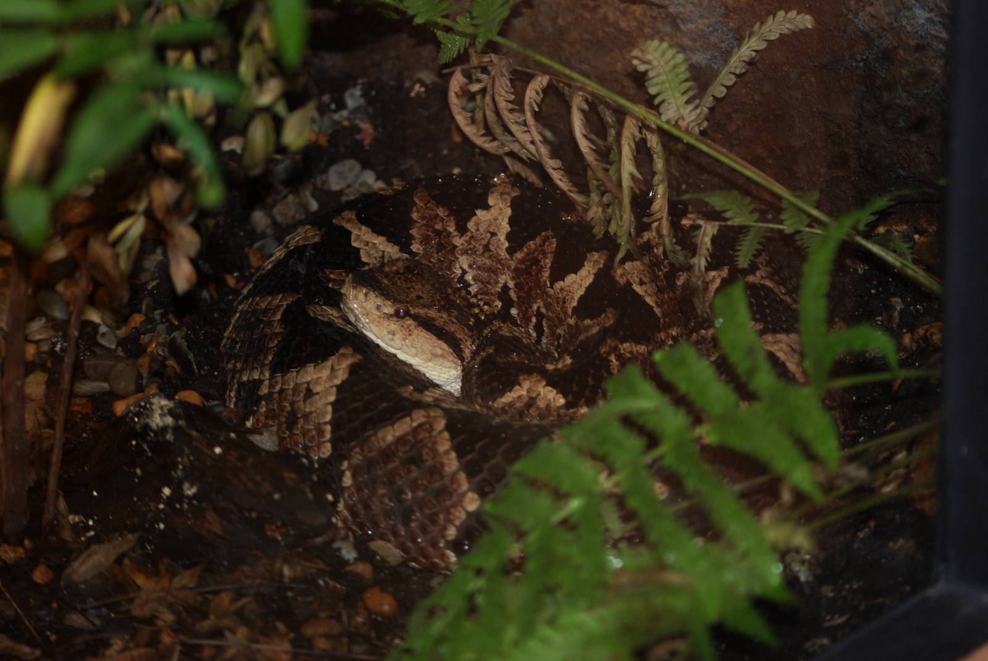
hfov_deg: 16.6
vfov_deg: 11.2
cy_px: 330
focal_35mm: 123
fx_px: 3380
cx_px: 494
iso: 400
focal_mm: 82
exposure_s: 1/60
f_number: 4
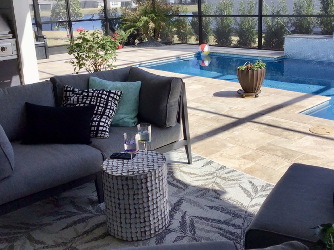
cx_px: 196
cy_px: 98
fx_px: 376
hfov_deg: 47.6
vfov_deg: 36.7
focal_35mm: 39
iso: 25
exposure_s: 1/708
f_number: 2.4
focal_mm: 3.3
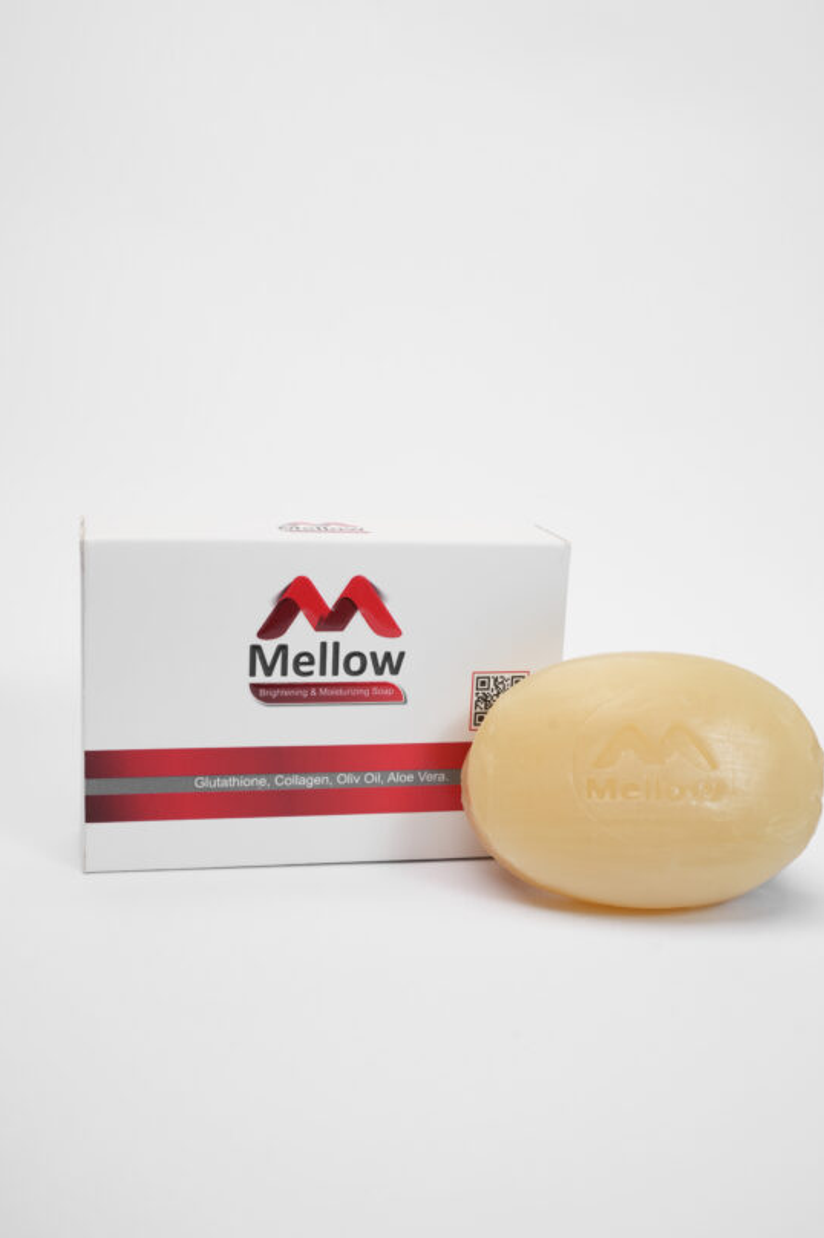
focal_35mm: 39
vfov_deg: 49.6
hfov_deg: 34.2
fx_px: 1340
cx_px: 420
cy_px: 640
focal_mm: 35
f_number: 10
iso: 400
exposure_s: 1/100
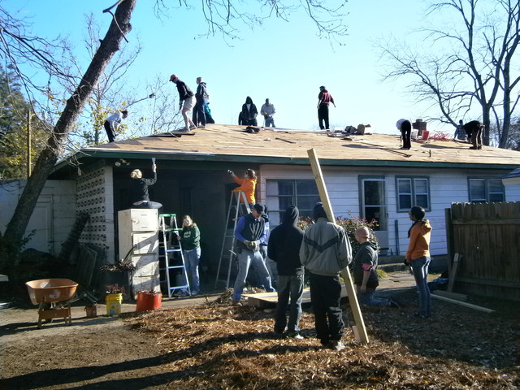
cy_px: 195
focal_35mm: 36
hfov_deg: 51.4
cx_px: 260
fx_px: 541
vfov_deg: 39.7
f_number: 8.7
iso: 80
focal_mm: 6.4
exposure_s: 1/60
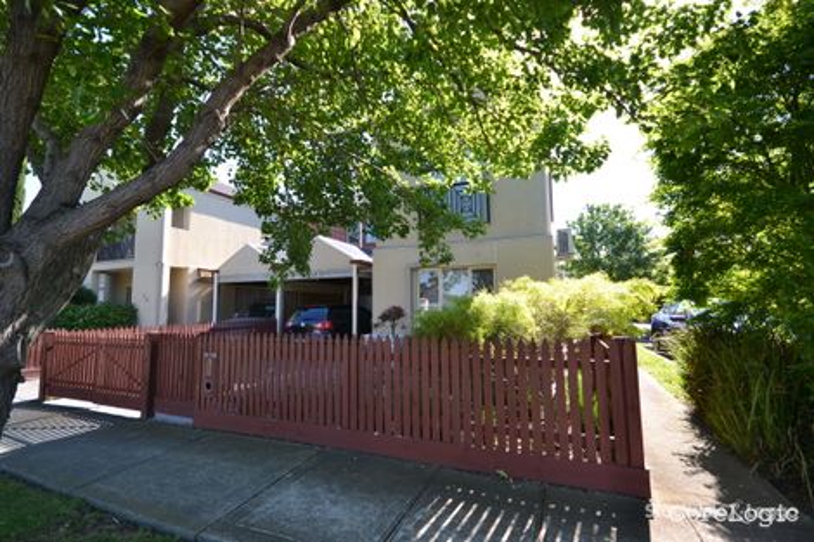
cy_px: 271
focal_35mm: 15
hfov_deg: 100.4
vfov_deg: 77.3
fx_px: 339
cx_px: 407
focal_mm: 10
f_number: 5.6
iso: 160
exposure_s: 1/125
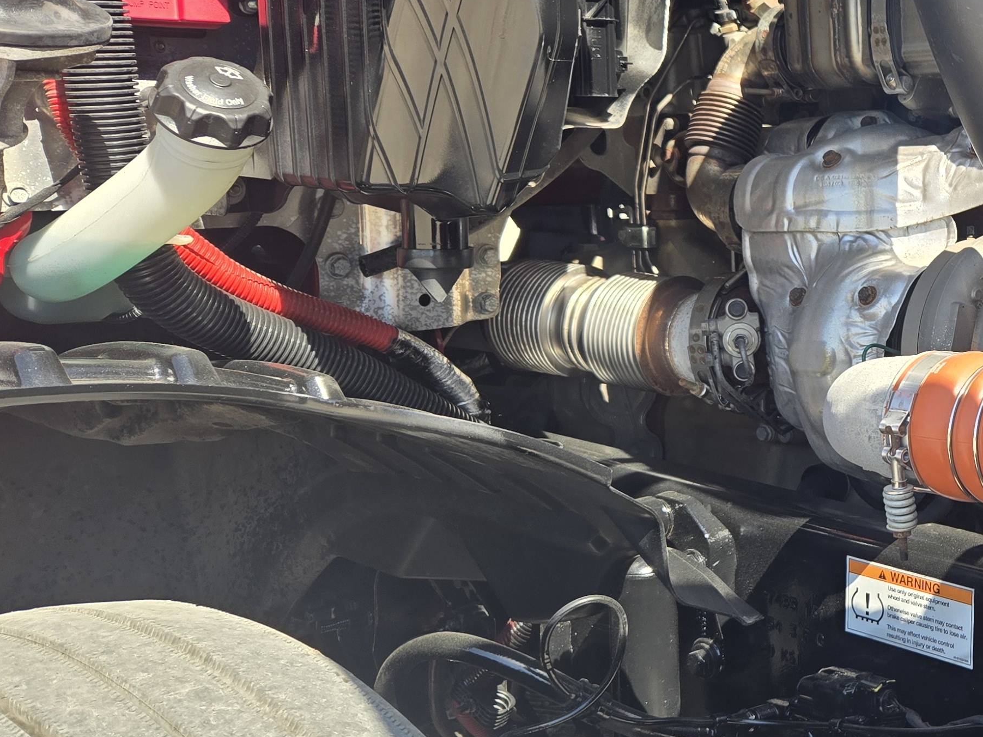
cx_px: 1079
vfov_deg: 28.6
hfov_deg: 32.9
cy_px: 349
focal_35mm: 51
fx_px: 1448
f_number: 1.8
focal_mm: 5.4
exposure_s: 1/432
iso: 25
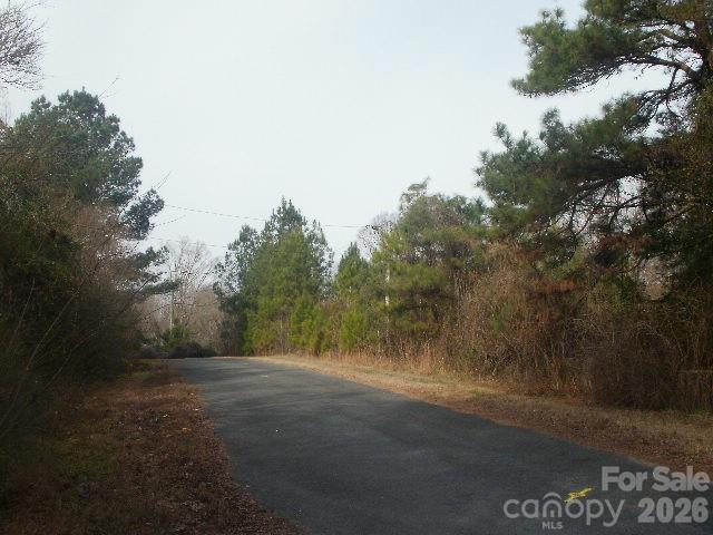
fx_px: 742
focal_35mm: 36
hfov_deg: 51.4
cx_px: 356
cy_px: 268
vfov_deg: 39.7
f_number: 5.6
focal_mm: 6.3
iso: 100
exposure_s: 1/320
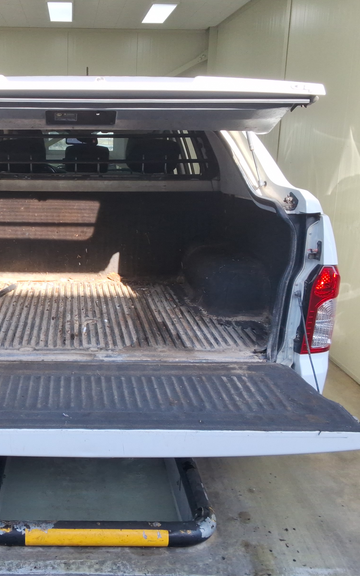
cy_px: 285
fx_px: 628
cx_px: 83
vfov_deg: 49.3
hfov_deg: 31.3
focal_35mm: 40
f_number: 1.9
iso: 32
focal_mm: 2.91
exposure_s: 1/340
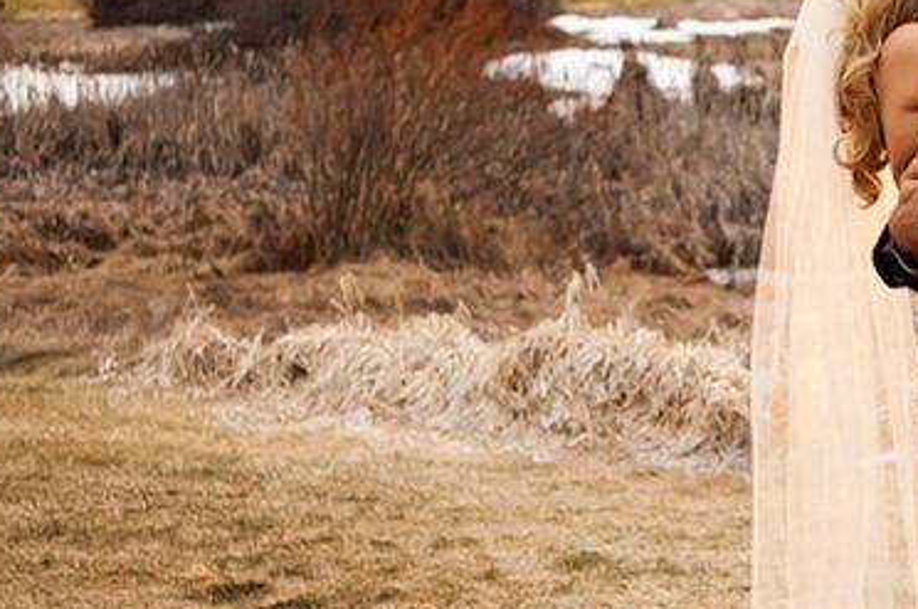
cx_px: 996
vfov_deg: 12.5
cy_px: 268
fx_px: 2776
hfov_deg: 18.1
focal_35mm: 109
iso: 800
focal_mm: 35
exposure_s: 1/640
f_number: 3.2
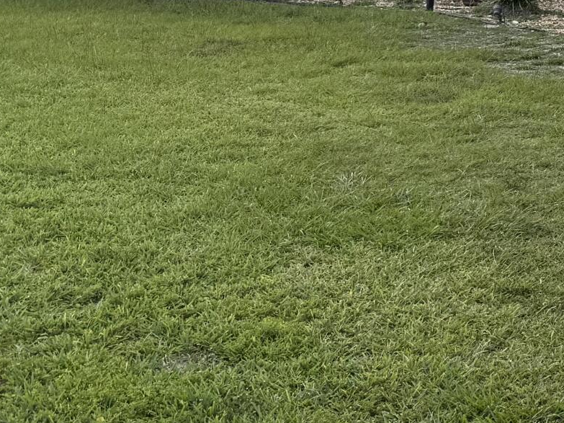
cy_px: -67
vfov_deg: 15.5
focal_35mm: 92
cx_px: 944
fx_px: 1499
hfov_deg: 18.0
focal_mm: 6.76
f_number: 1.78
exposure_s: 1/2801
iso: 80
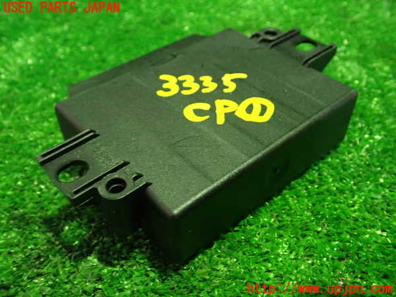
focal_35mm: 36
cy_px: 148
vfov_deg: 39.7
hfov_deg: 51.4
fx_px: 412
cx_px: 198
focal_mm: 6.37
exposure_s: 1/20
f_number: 2.5
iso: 800
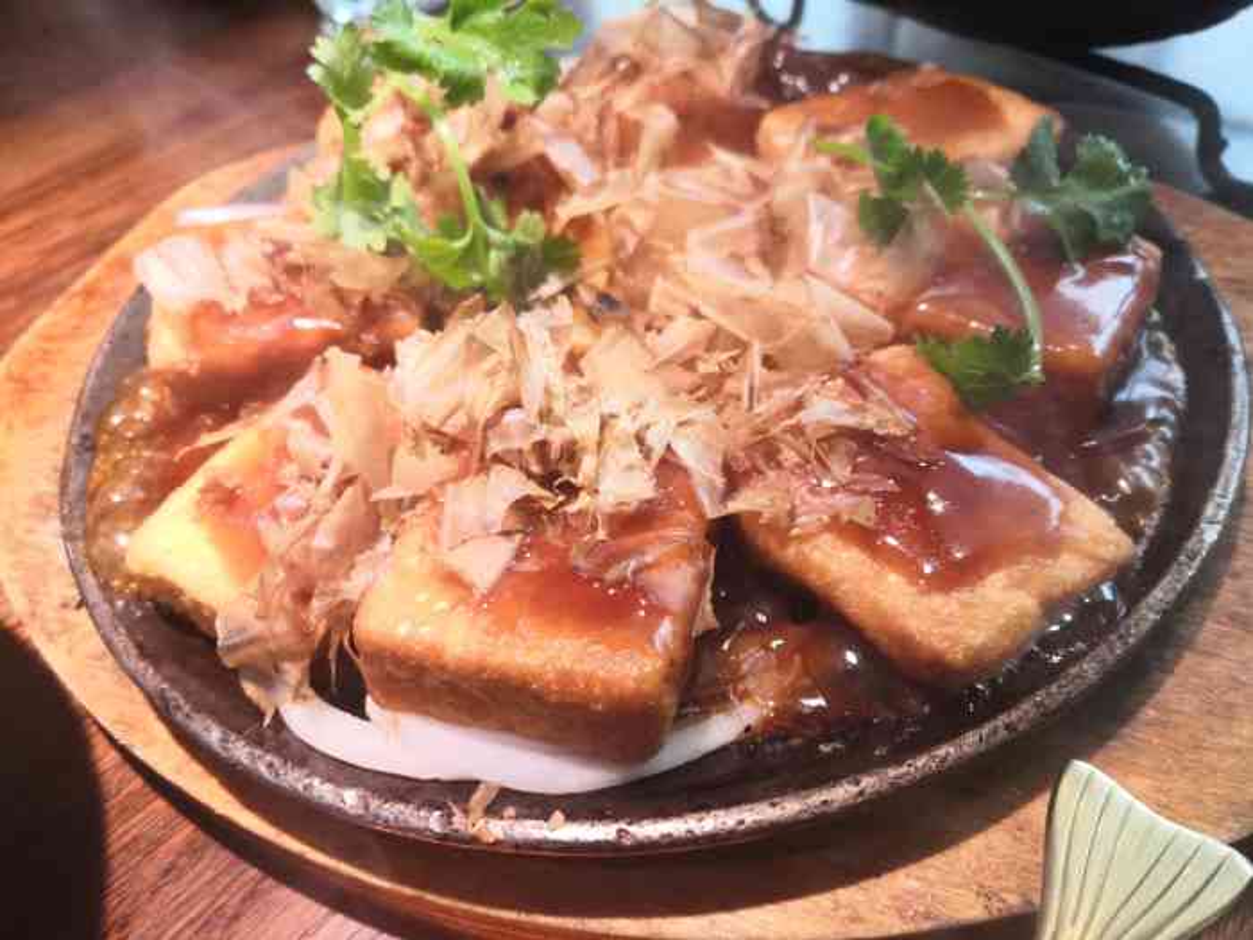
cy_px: 470
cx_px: 626
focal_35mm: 27
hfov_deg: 65.3
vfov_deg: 51.4
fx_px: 977
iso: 125
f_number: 1.8
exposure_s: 1/33.3
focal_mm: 3.95
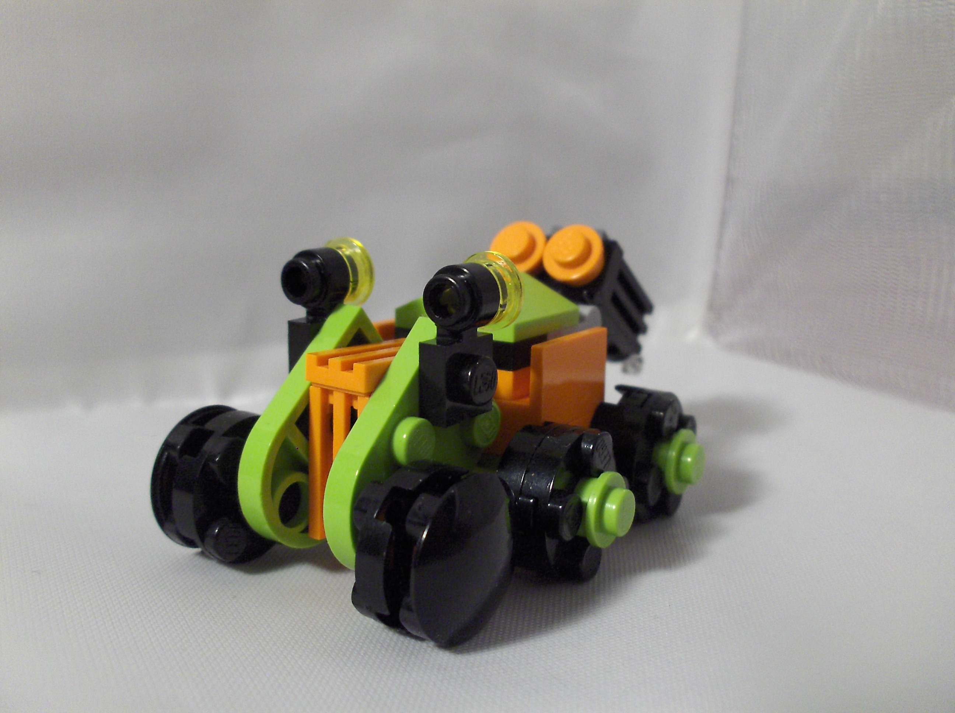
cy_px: 356
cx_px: 478
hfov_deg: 63.5
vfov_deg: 49.6
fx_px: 771
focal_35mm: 28
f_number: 2.8
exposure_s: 1/18.2
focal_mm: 5.8
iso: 200
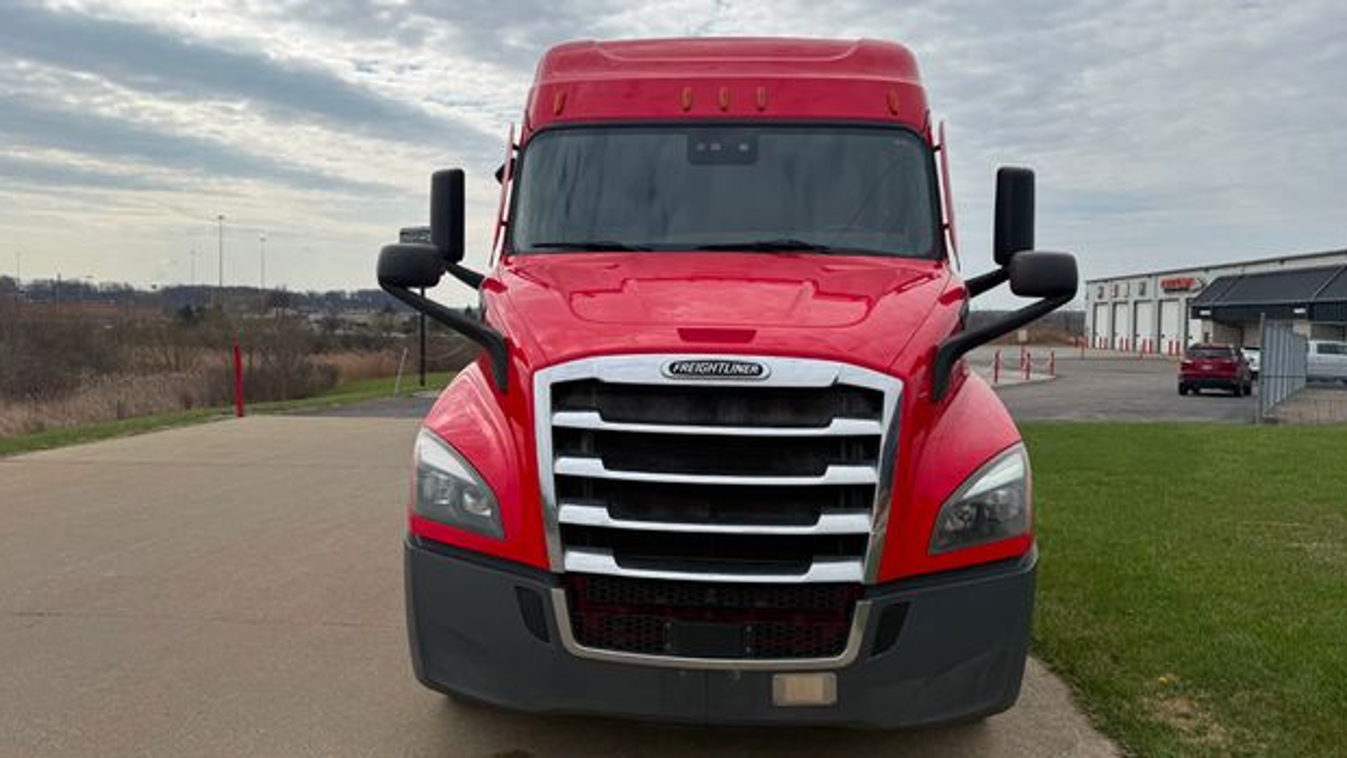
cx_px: 674
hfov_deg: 69.9
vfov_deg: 42.9
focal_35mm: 27
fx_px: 965
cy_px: 365
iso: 80
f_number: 1.78
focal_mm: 6.76
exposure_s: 1/6711
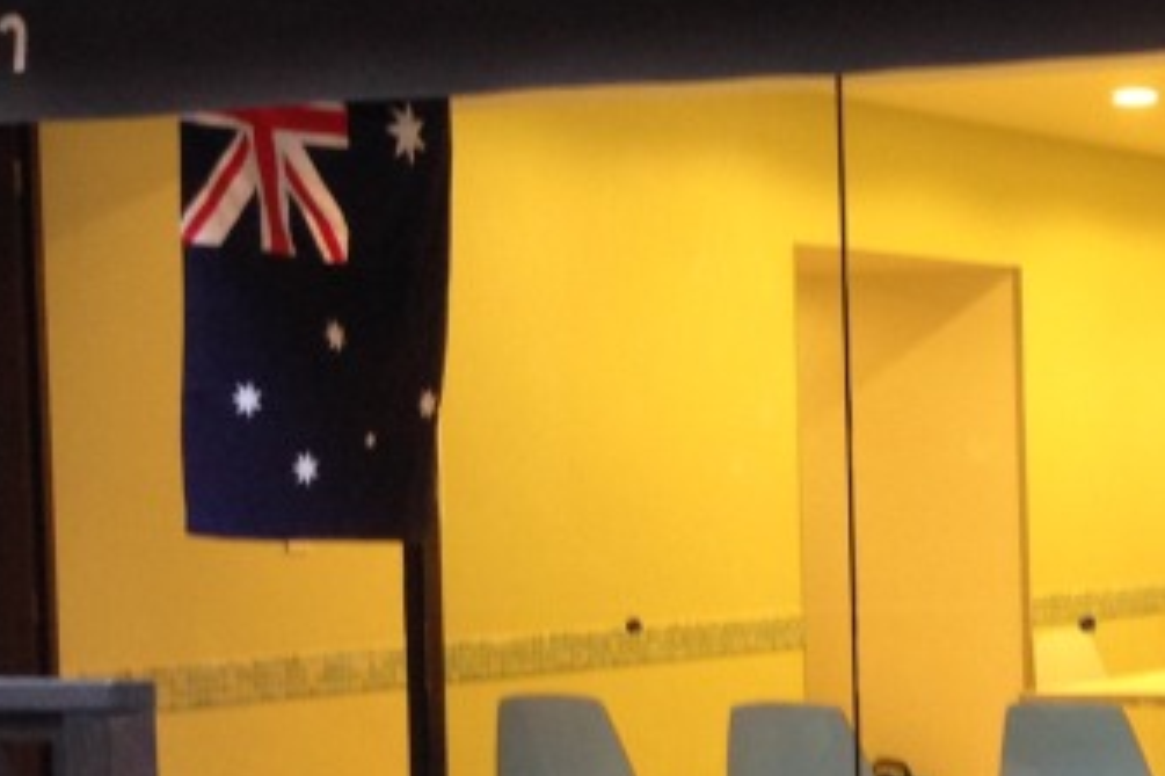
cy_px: 595
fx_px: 3396
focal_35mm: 105
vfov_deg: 13.0
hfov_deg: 18.3
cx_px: 1478
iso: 100
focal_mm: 4.12
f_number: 2.4
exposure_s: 1/20
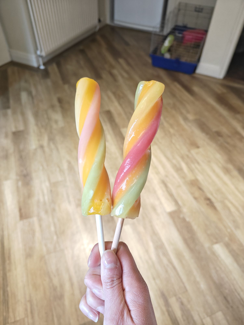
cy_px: 162
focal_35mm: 24
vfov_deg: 71.6
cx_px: 122
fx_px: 226
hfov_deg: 56.8
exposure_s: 1/50
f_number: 1.8
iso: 320
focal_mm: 5.59
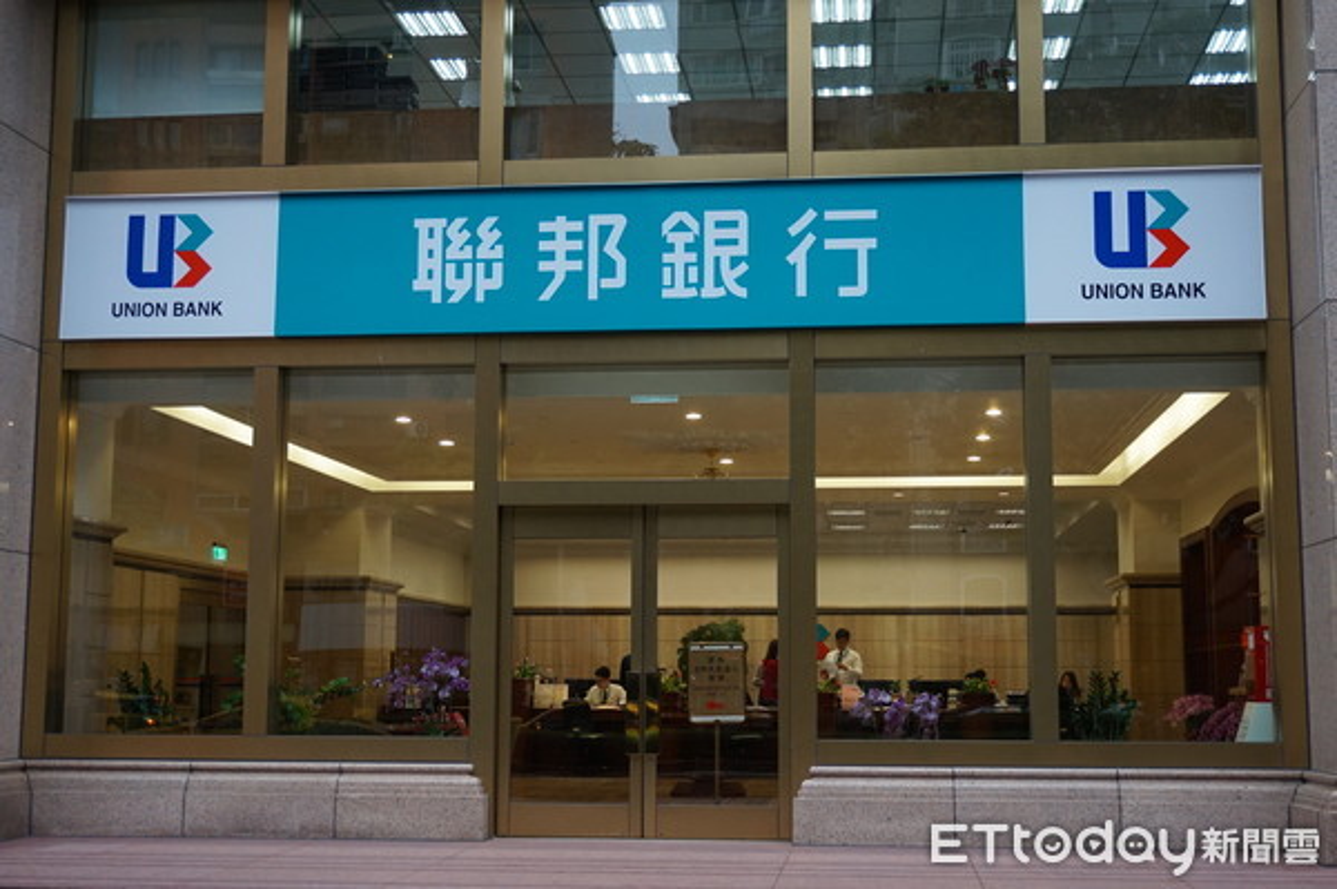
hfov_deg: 42.4
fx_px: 1725
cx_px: 668
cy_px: 444
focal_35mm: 46
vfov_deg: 28.9
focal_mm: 31
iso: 1000
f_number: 5
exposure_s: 1/160
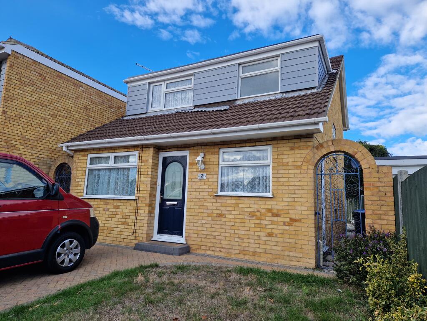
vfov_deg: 58.9
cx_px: 214
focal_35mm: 23
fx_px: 284
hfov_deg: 73.9
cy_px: 160
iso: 50
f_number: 1.8
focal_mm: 5.4
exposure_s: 1/684
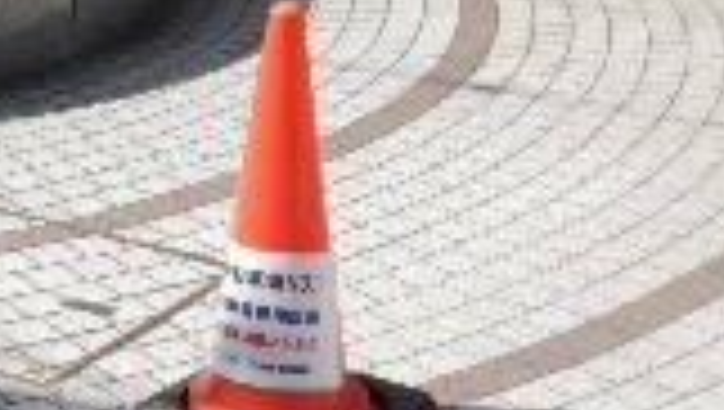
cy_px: -90
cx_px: 45
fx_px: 2076
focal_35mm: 108
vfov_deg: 11.0
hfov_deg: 19.4
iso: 125
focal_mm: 4.5
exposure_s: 1/800
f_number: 3.7
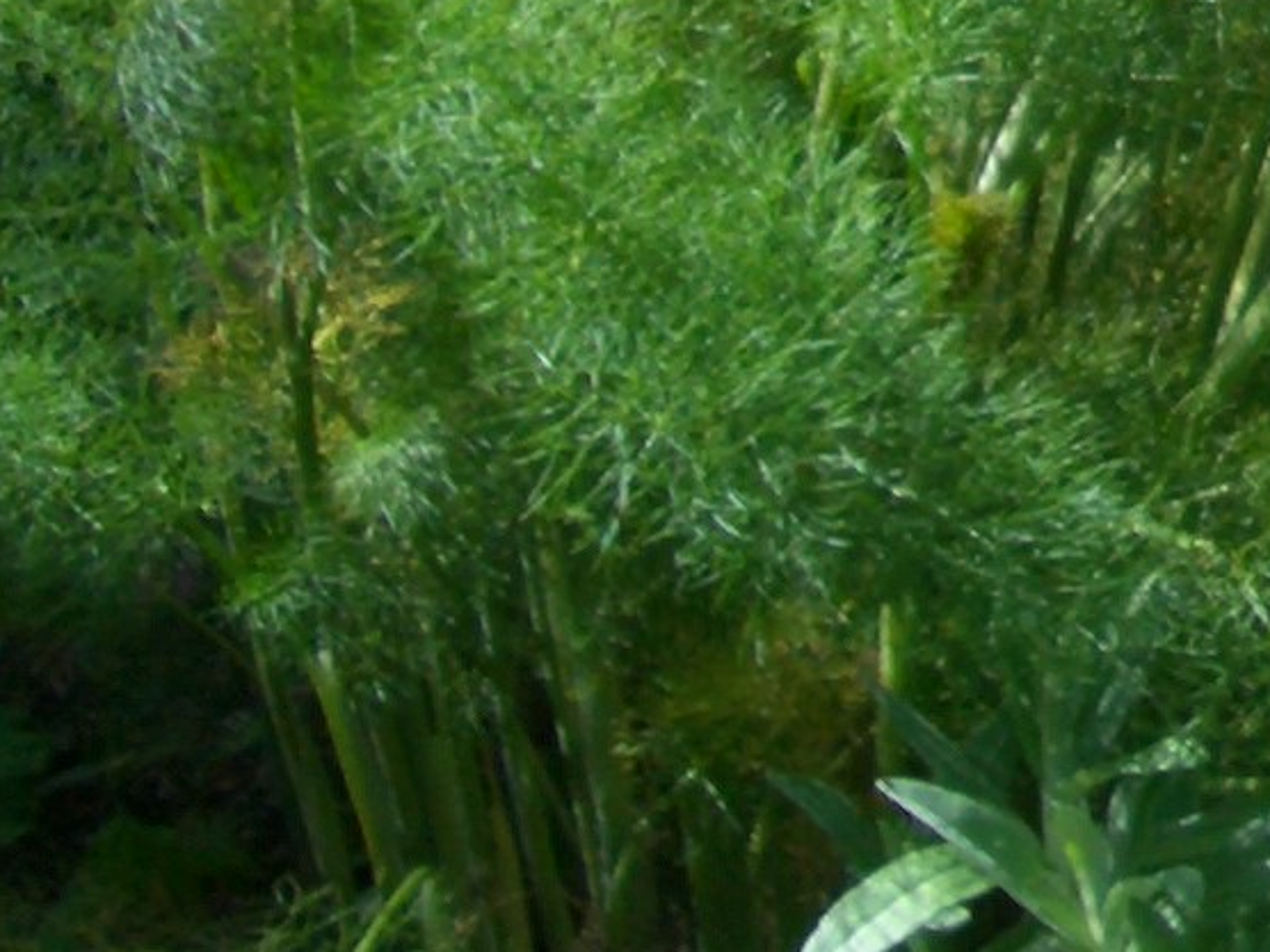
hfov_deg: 12.2
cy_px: -938
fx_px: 5320
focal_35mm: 145
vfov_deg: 9.6
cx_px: 2465
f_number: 2.6
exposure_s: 1/640
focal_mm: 5.8
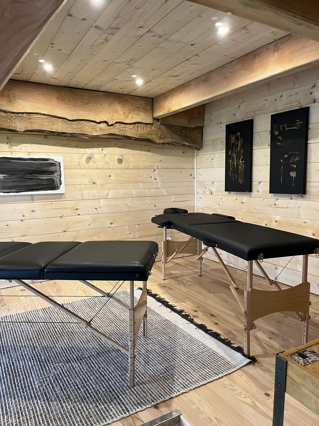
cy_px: 213
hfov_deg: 53.1
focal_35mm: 26
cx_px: 160
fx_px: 319
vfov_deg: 67.3
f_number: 1.6
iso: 125
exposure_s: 1/50
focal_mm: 5.1
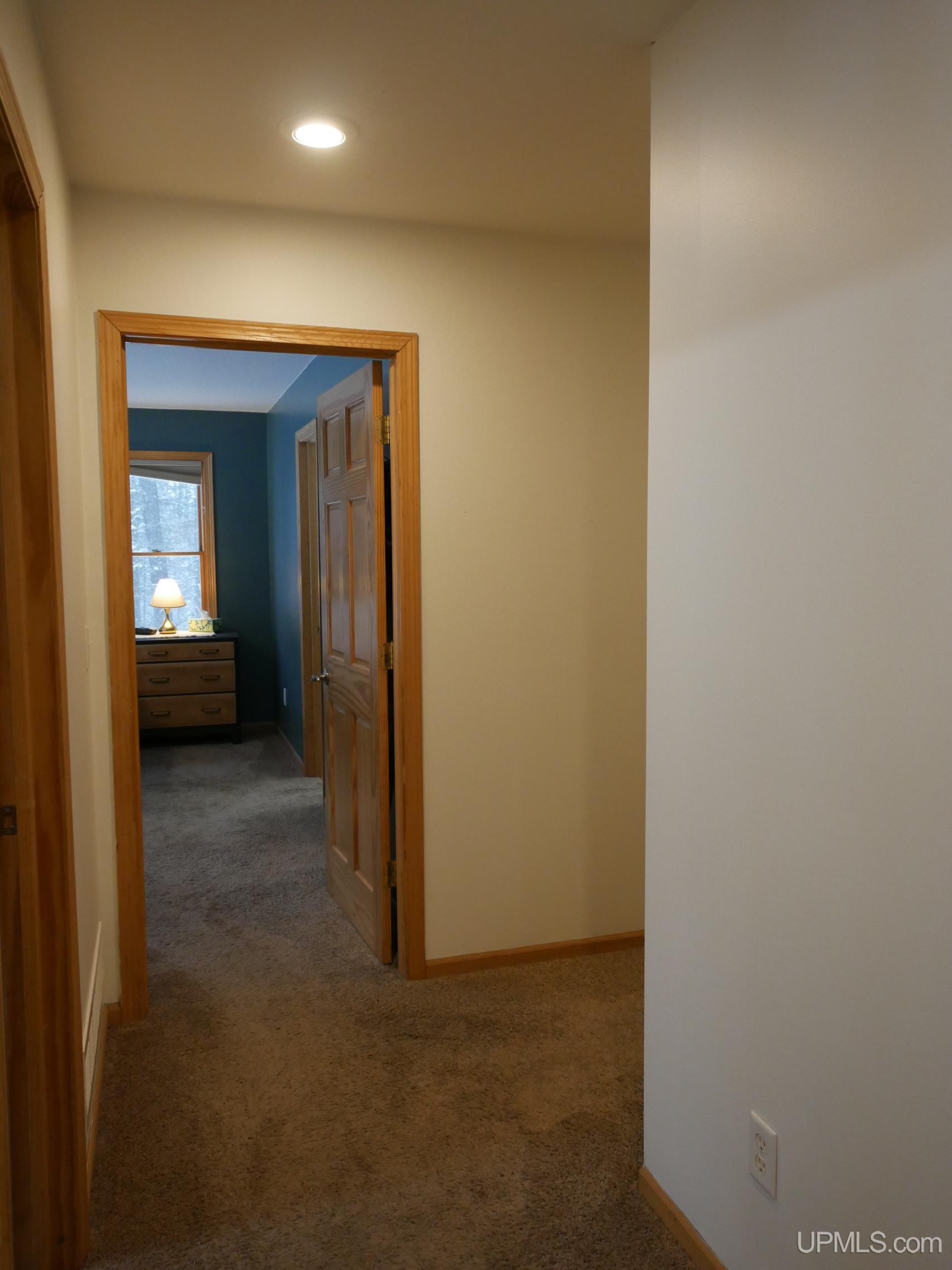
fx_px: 1027
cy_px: 635
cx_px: 476
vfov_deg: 63.4
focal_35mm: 28
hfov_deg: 49.7
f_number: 4
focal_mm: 14
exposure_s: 1/125
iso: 1600
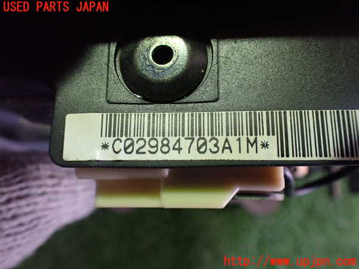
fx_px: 311
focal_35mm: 30
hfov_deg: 60.0
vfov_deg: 46.8
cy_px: 134
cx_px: 180
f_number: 2.3
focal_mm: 5.4
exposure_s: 1/60
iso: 800
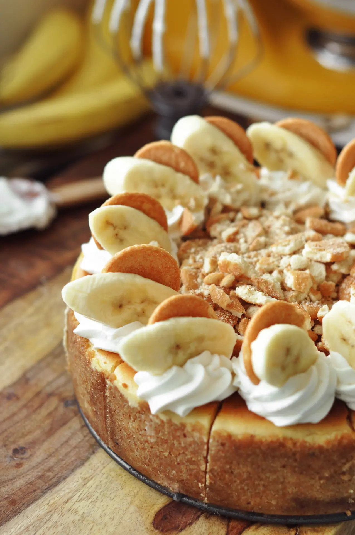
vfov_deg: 27.0
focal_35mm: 75
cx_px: 178
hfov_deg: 18.1
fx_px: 1112
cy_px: 268
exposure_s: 1/50
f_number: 2.5
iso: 200
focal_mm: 50
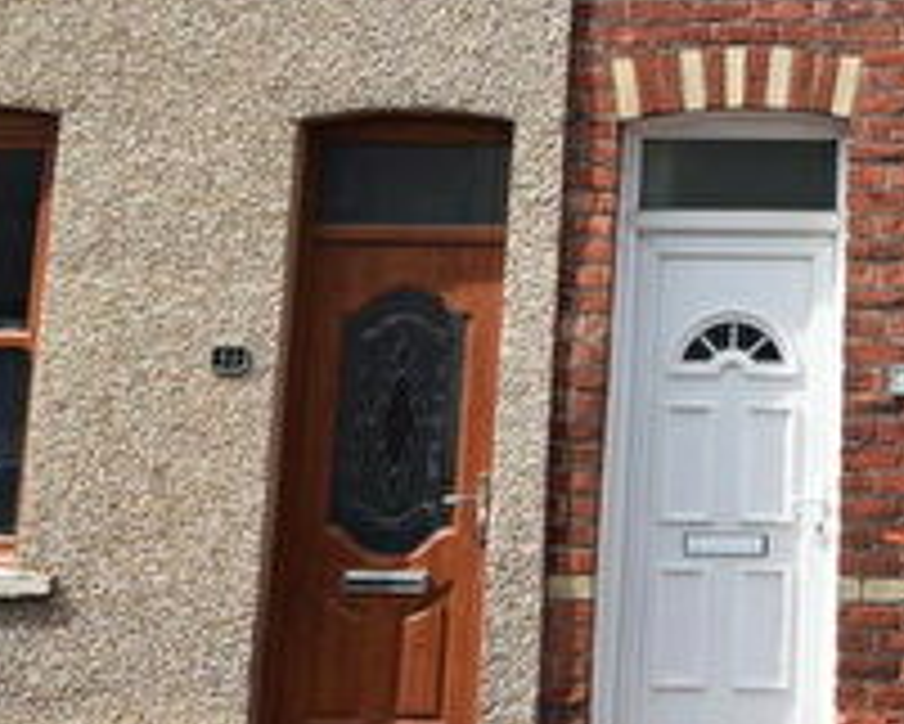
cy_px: -61
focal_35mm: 74
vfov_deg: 19.9
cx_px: 998
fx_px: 1971
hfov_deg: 24.1
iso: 200
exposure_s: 1/320
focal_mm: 15
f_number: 9
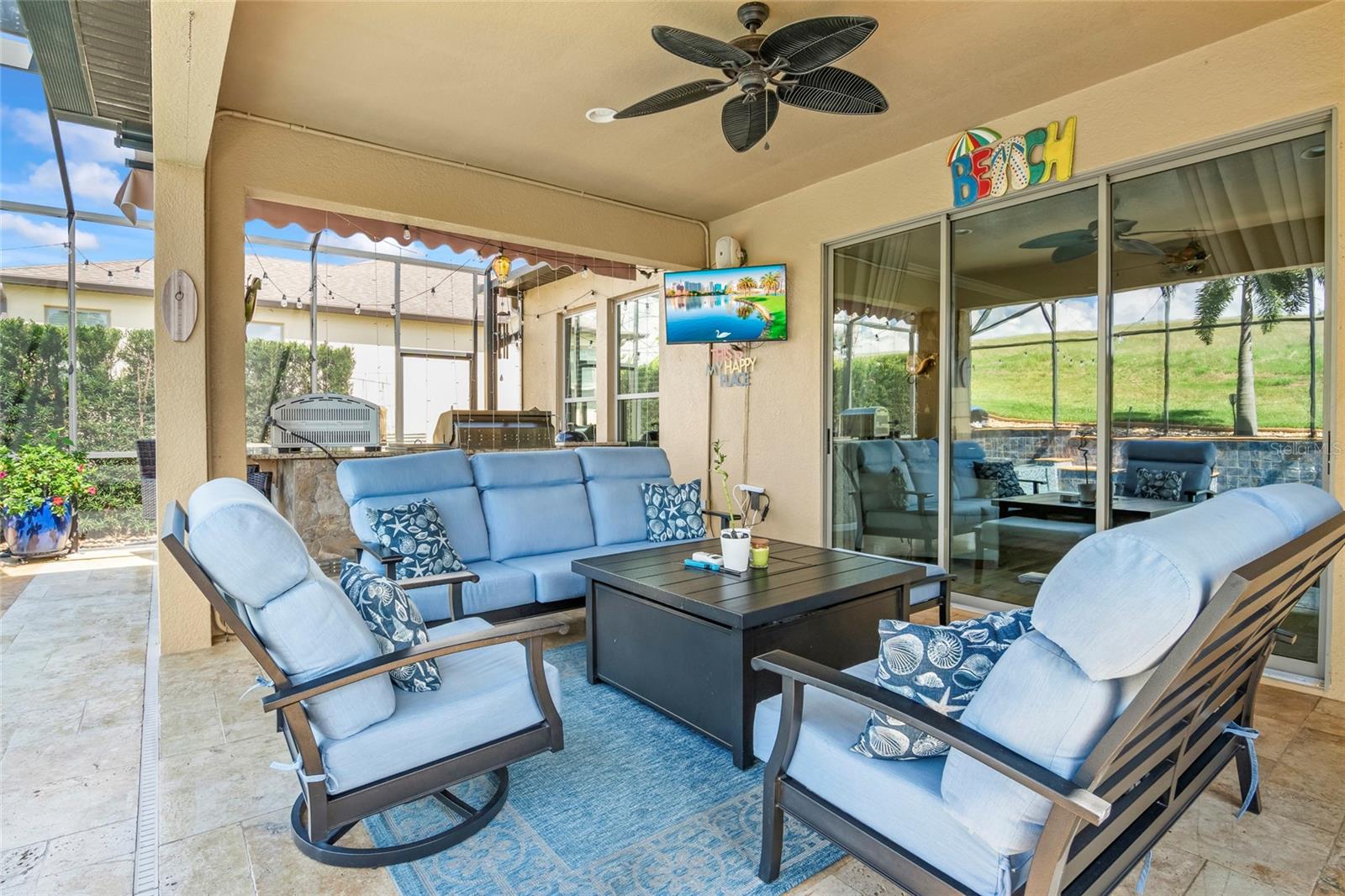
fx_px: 616
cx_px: 672
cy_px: 448
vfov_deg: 72.0
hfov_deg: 95.0
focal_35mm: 16
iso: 100
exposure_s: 1/10
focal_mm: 11
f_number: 8
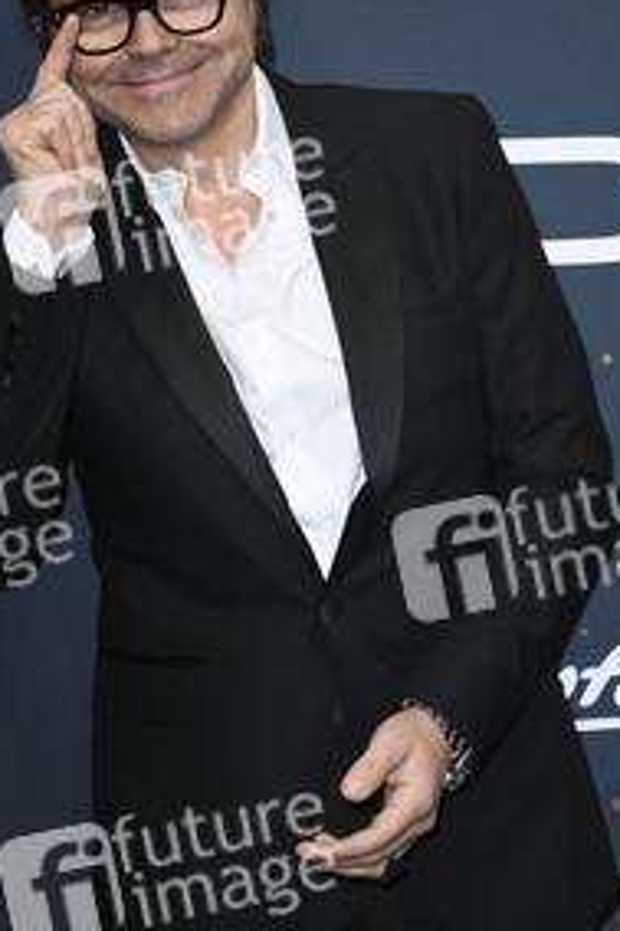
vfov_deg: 13.9
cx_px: 262
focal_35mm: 148
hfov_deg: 9.3
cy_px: 380
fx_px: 3828
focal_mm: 105
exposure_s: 1/250
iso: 320
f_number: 5.6
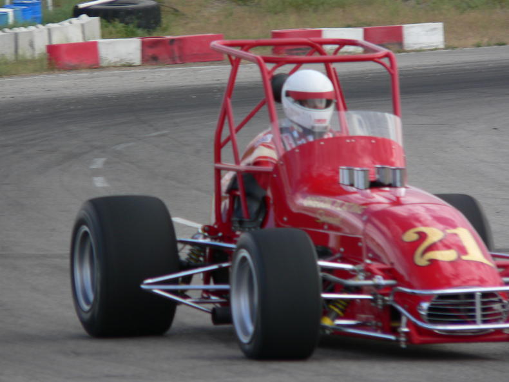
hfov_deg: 4.6
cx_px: 254
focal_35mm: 432
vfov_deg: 3.4
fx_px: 6354
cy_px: 191
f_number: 4
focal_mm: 72
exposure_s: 1/250
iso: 80
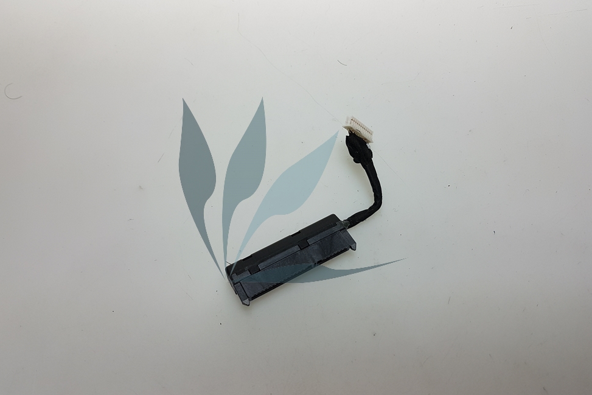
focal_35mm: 28
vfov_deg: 46.4
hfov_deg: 65.5
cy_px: 205
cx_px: 288
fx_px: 460
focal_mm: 4.2
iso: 40
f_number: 1.7
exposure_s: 1/110
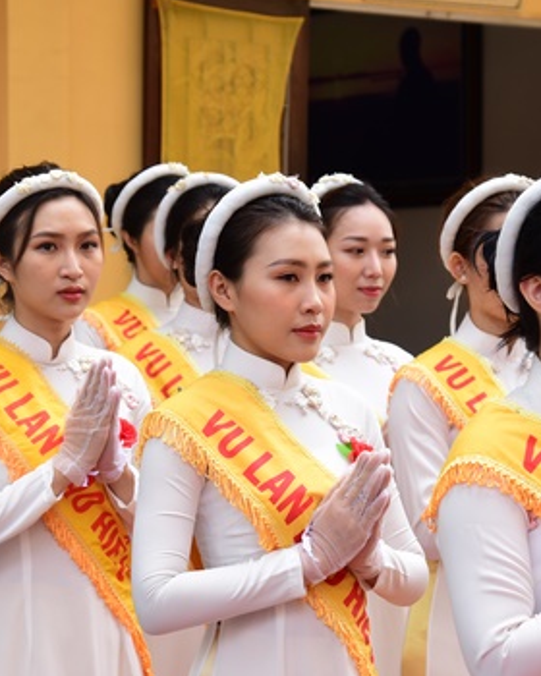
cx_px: 187
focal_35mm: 136
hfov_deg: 11.3
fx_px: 2722
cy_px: 306
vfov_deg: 14.2
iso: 320
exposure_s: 1/160
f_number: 5.6
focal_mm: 78
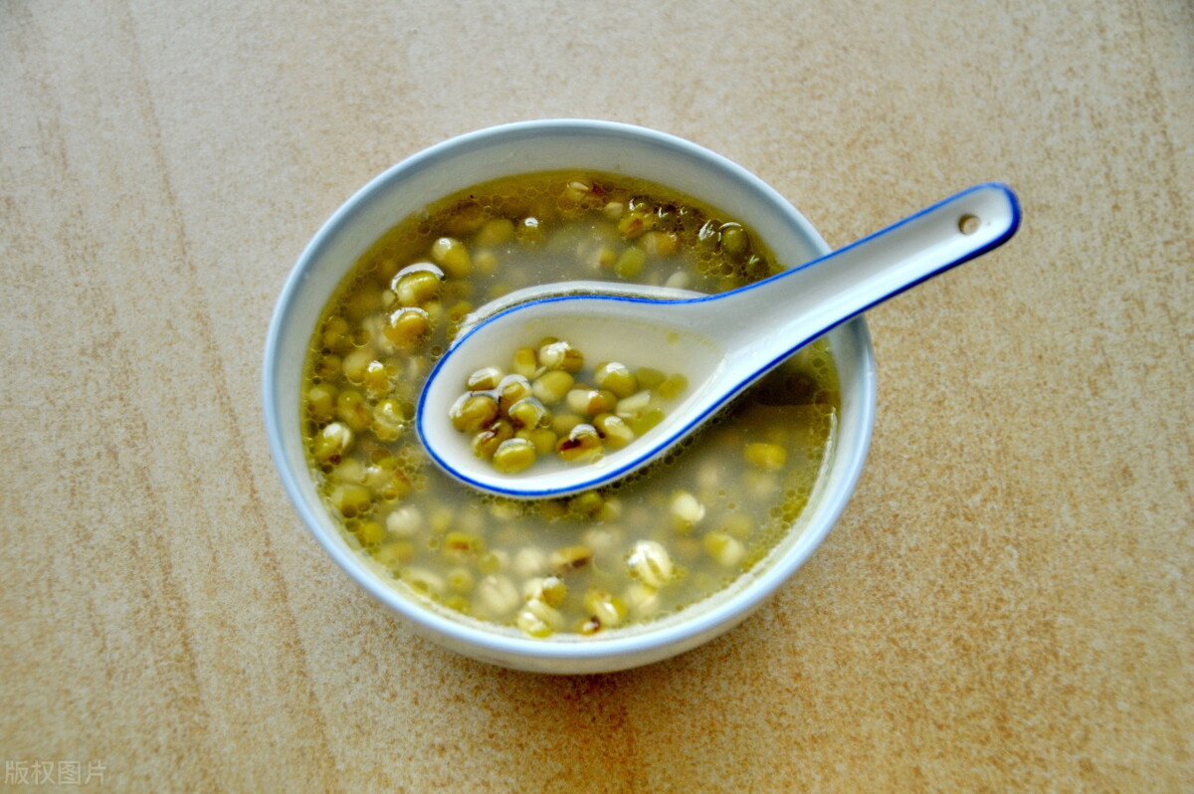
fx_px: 2734
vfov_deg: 16.5
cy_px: 397
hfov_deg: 24.6
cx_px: 597
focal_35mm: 82
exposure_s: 1/320
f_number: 5
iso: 200
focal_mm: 55
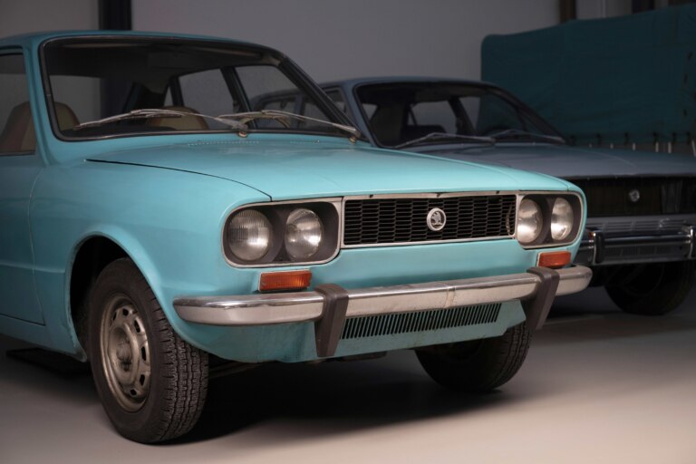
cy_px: 232
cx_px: 348
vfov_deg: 23.0
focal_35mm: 59
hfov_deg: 33.9
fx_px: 1141
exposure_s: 1/20
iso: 500
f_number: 4.5
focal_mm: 59
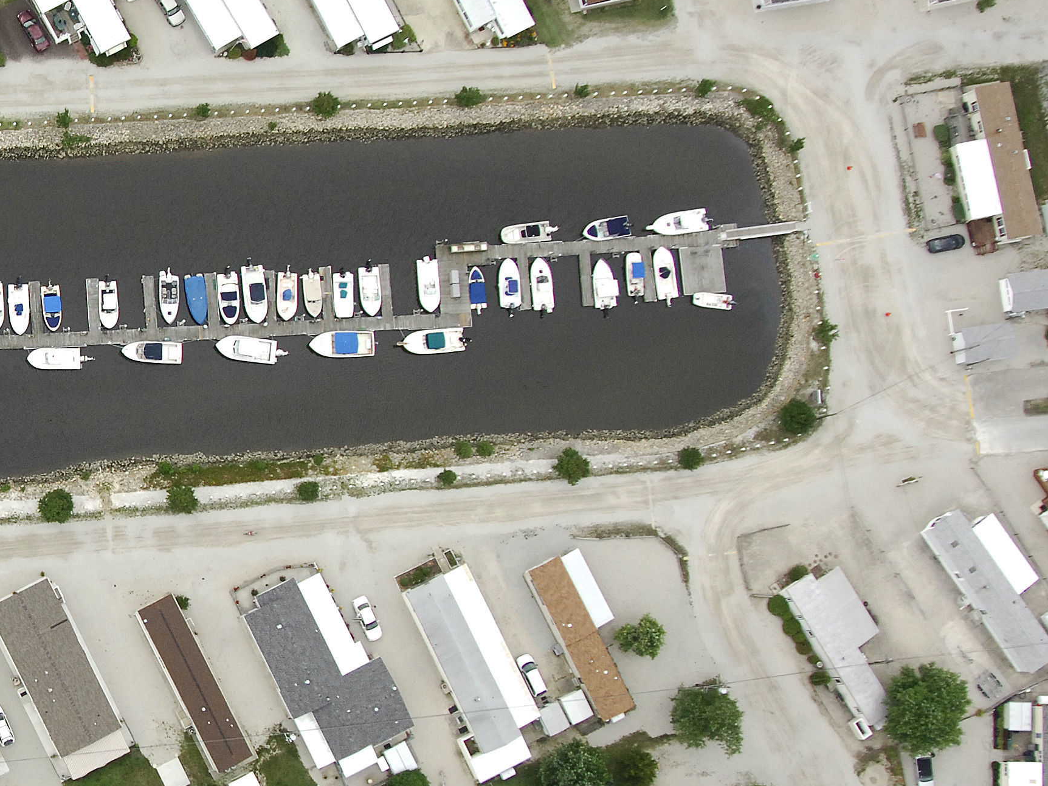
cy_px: 395
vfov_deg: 17.2
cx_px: -186
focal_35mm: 86
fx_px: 2604
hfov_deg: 21.3
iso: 400
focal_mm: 24
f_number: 5.6
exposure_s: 1/1000
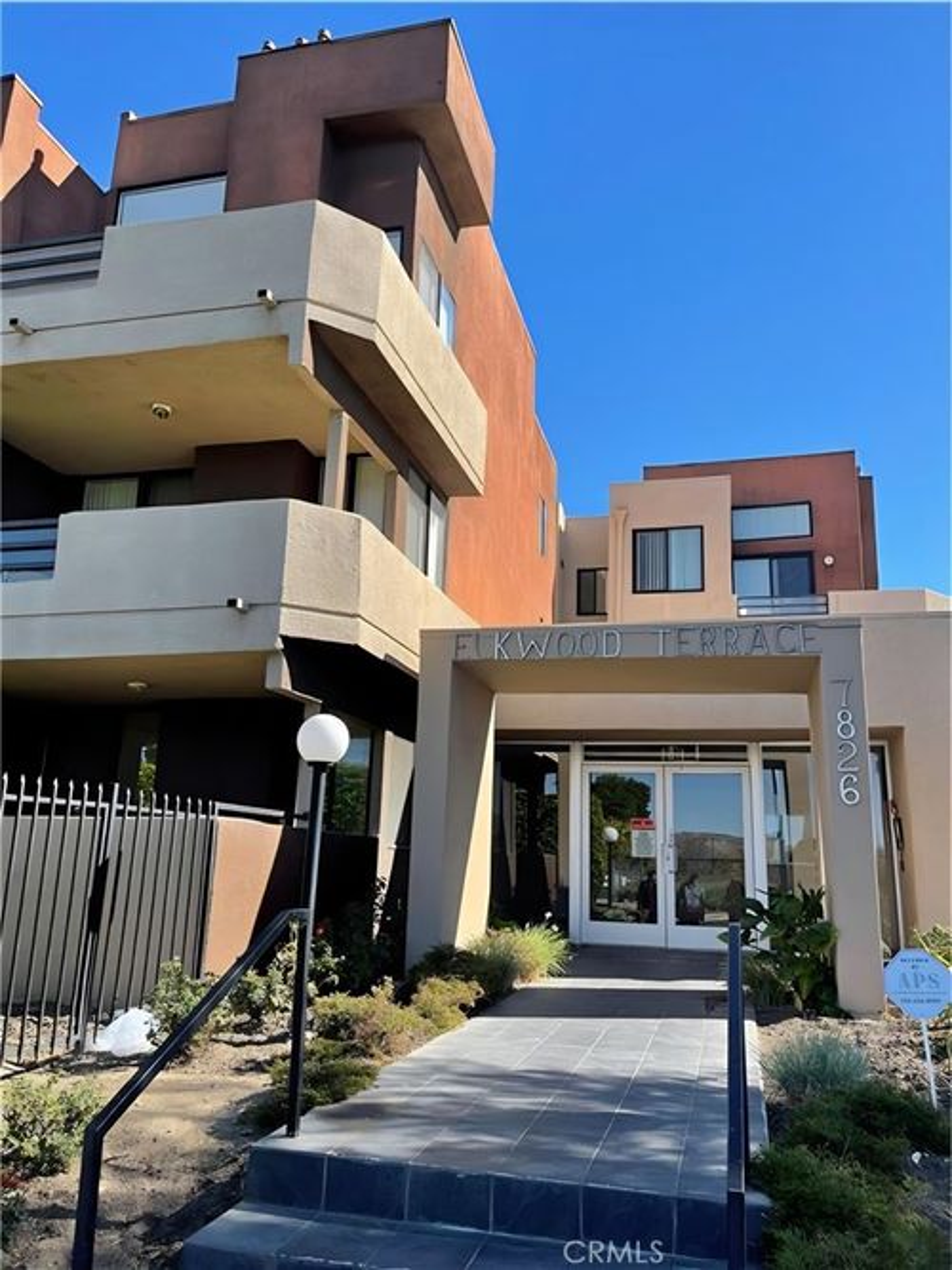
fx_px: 954
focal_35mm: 26
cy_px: 635
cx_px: 476
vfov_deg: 67.3
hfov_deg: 53.0
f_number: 1.6
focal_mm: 5.1
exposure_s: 1/2000
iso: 32
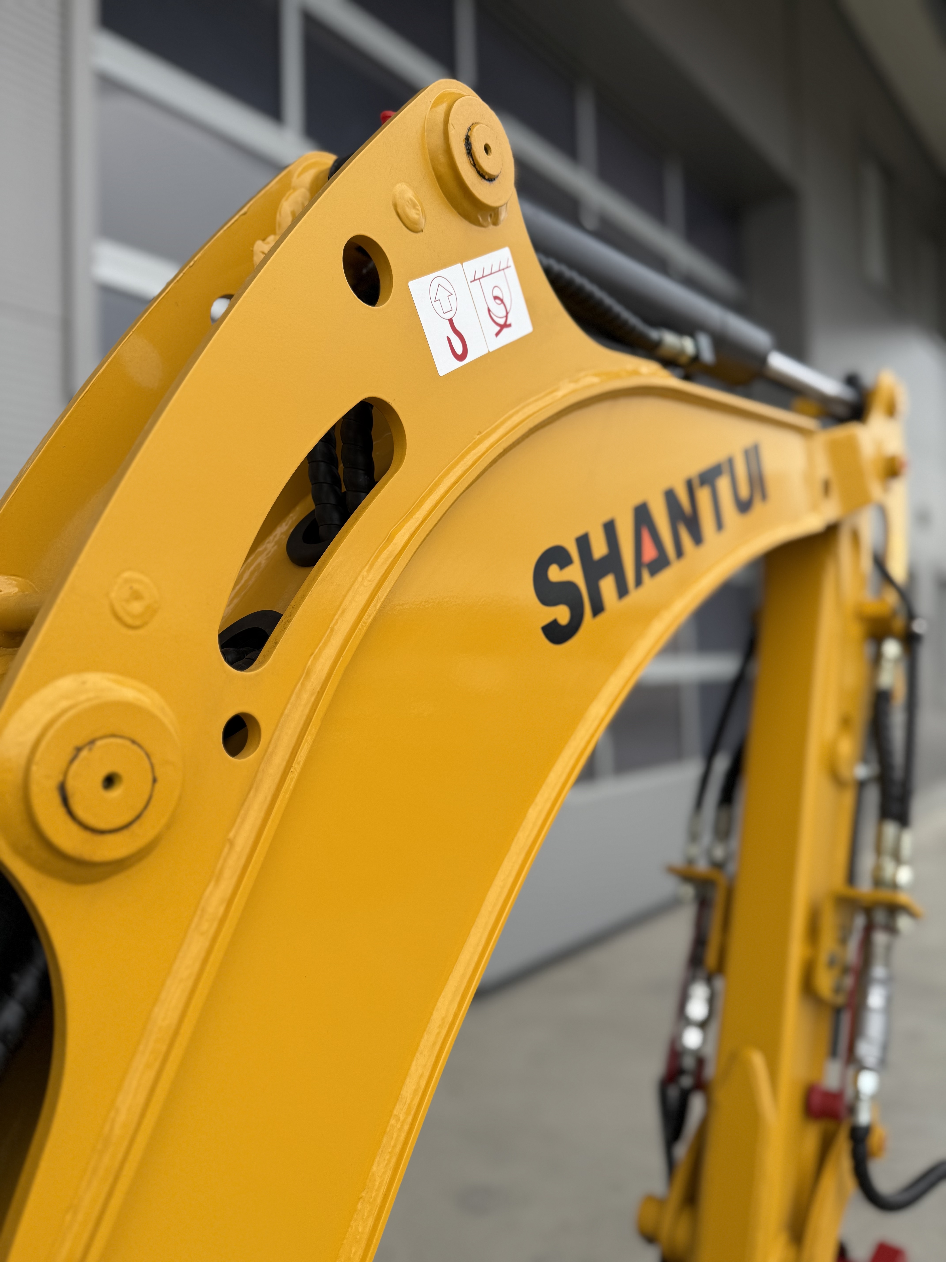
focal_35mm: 24
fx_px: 875
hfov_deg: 56.8
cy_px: 631
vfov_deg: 71.6
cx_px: 473
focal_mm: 6.76
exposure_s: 1/445
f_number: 1.78
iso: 80
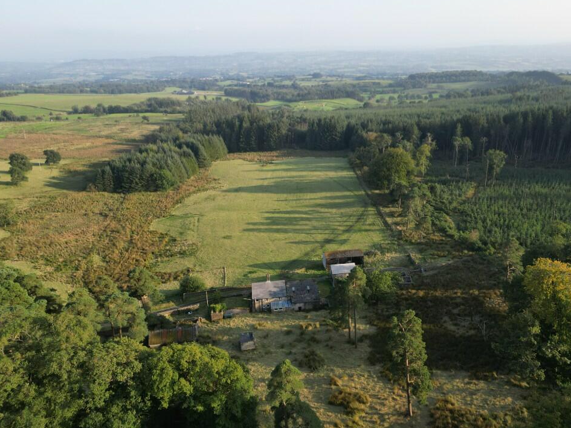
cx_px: 295
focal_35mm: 26
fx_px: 429
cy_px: 208
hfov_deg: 67.3
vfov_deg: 53.1
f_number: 1.7
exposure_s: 1/1000
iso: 110
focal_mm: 6.72
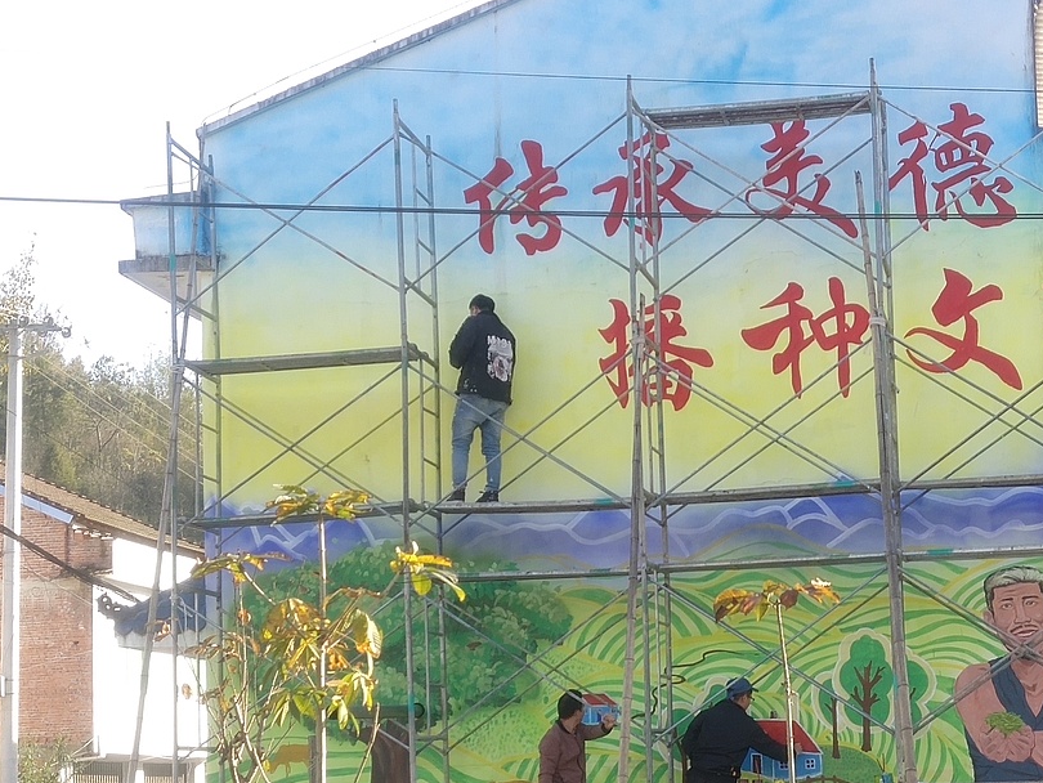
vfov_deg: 18.6
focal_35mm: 79
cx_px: 689
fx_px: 2381
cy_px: 556
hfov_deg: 24.6
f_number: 1.8
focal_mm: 4.35
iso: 50
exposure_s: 1/410
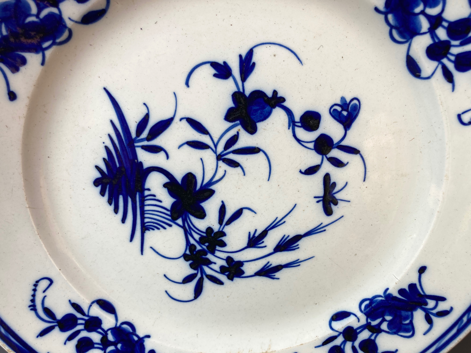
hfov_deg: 63.4
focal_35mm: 28
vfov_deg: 49.7
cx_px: 236
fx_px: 381
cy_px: 176
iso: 20
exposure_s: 1/333
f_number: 1.8
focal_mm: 3.99
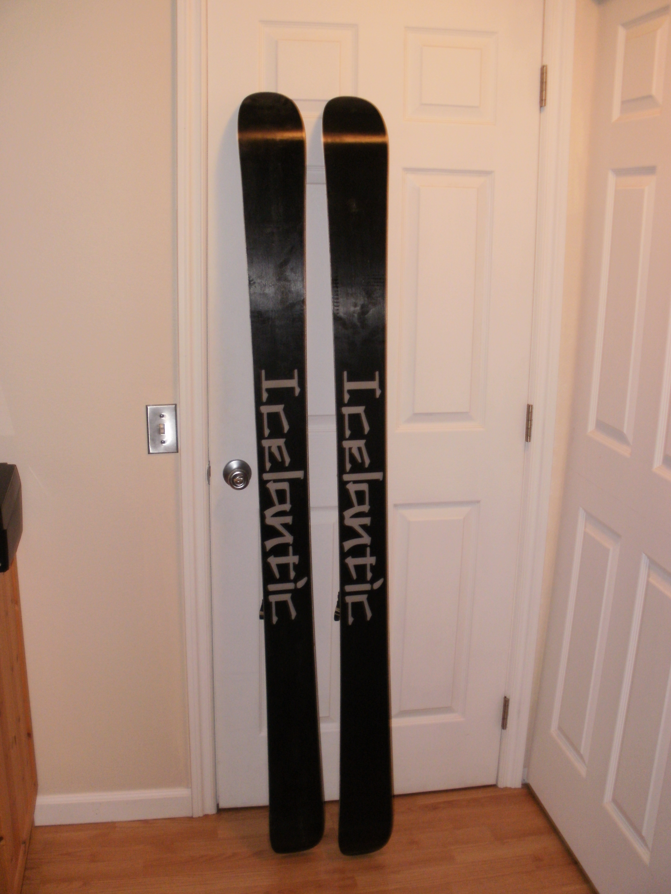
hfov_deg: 38.7
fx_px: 956
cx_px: 331
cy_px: 439
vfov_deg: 50.1
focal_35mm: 37
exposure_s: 1/30
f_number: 3.5
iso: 125
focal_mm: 6.3
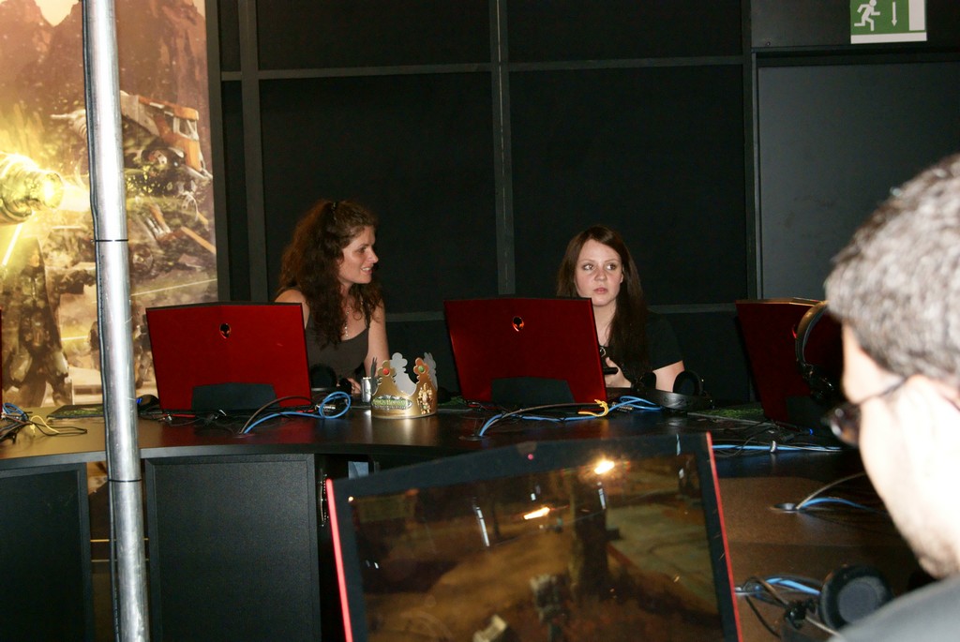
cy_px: 321
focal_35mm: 60
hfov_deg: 33.4
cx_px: 480
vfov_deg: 22.7
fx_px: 1602
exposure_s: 1/60
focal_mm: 40
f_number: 5.6
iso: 400
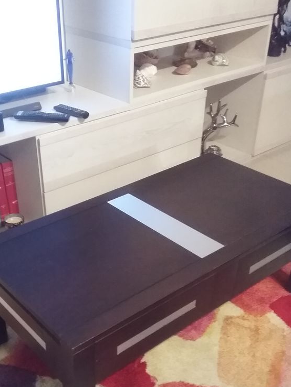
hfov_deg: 34.2
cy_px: 251
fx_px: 470
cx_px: 112
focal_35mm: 42
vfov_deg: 44.3
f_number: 2.2
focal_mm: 3.3
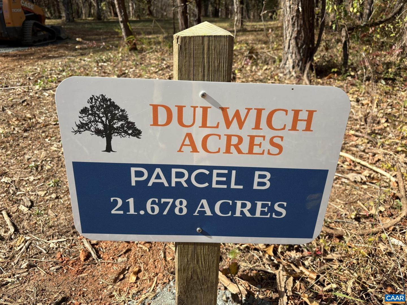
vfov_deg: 53.1
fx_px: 306
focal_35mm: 26
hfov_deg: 67.3
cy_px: 152
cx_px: 204
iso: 50
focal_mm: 5.96
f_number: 1.6
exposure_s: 1/1667
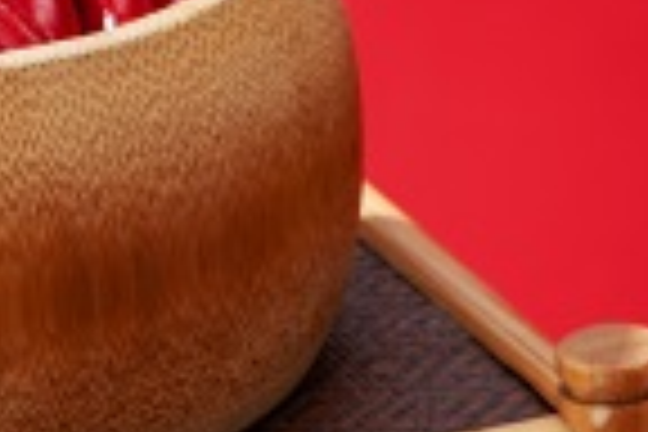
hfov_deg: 4.1
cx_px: 1494
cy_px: 988
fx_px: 8999
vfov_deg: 2.7
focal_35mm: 500
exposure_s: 1/125
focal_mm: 90
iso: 160
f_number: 14
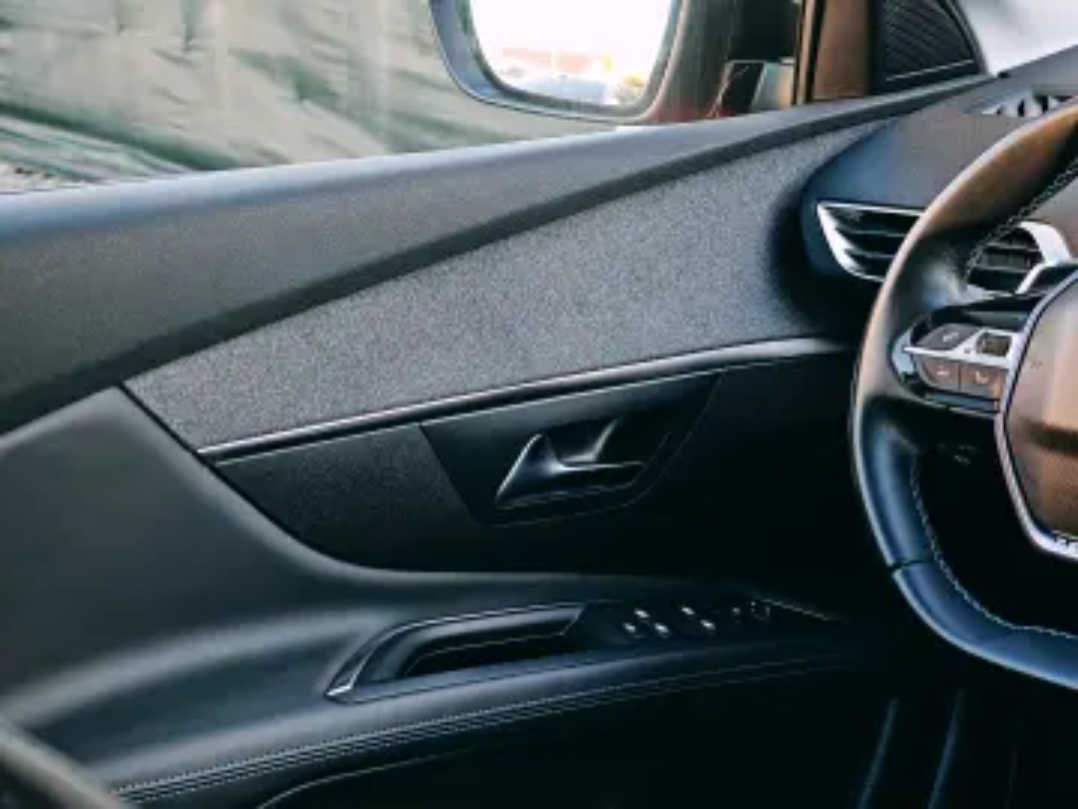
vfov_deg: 20.4
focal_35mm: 72
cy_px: 404
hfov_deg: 27.0
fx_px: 2242
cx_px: 539
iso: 1000
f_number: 2.6
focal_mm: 15.38
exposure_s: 1/60
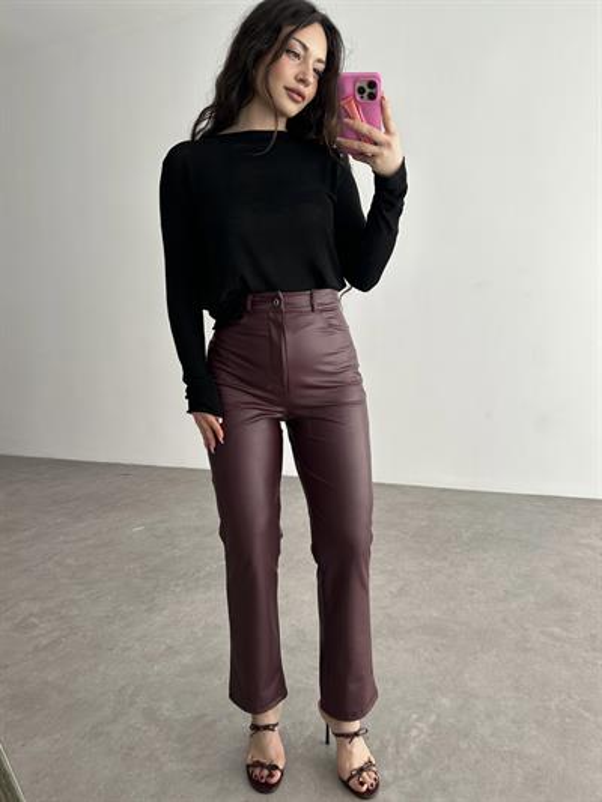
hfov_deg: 56.8
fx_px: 556
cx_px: 301
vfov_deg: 71.6
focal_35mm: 24
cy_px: 401
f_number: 1.8
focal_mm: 6.86
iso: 80
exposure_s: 1/460
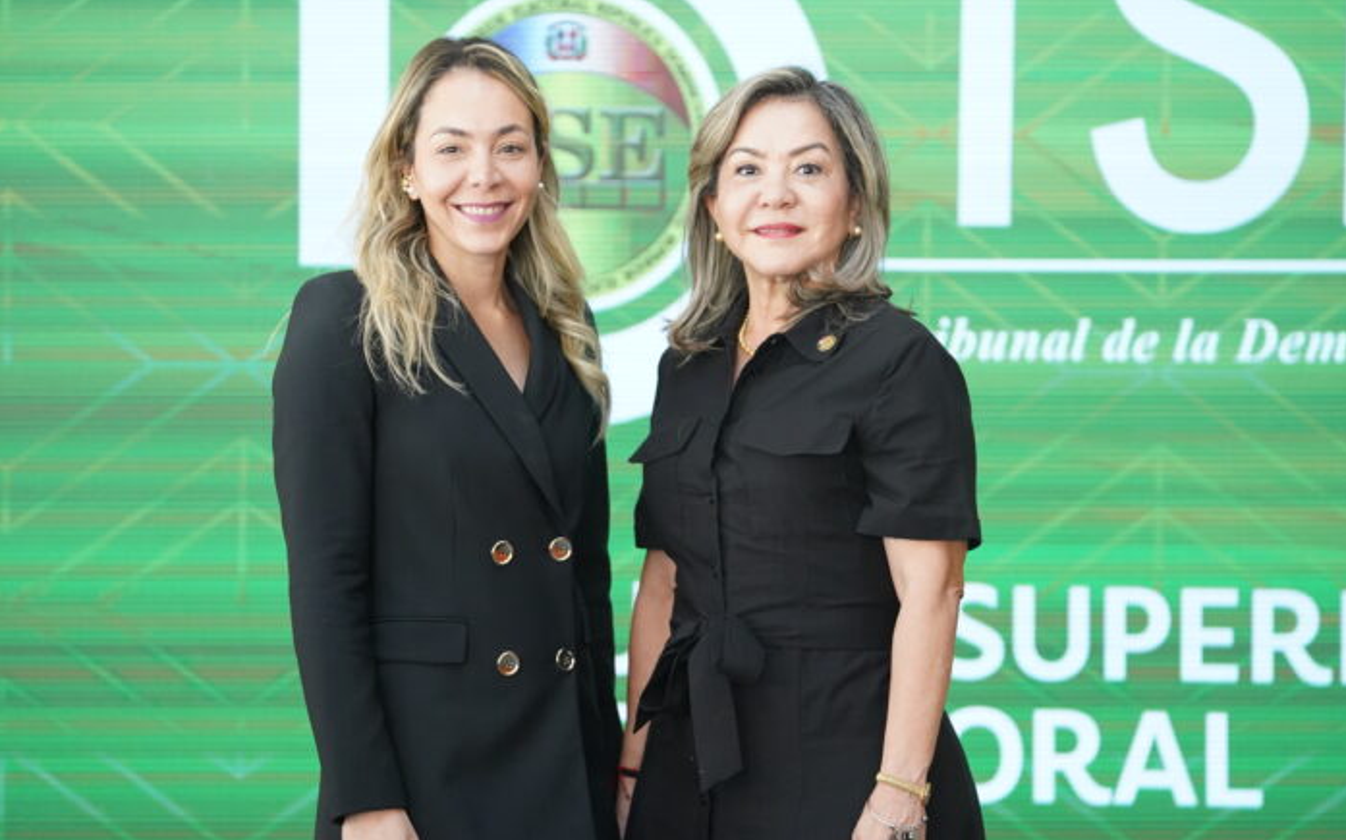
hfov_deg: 12.4
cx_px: 674
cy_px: 445
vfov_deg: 7.8
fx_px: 6197
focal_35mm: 169
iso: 5000
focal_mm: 165
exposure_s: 1/400
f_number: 3.5
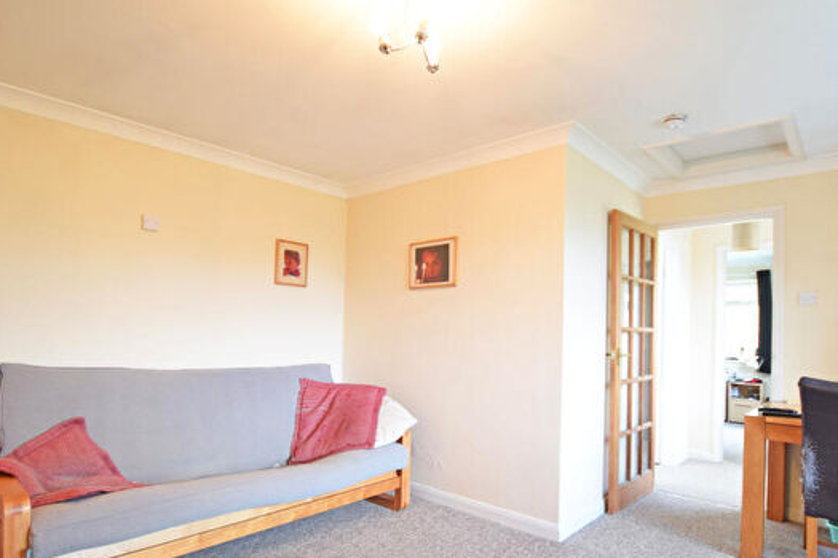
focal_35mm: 20
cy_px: 329
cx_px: 426
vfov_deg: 61.5
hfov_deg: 84.0
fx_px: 466
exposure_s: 1/50
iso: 640
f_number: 4
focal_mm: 10
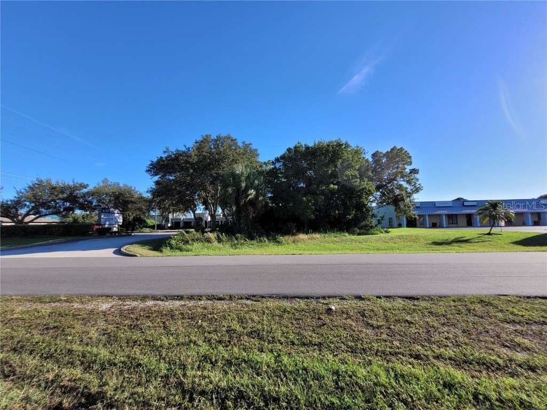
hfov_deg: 106.2
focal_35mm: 13
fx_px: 205
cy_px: 205
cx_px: 274
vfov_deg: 89.9
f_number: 2.2
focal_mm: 1.74
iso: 40
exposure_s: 1/1047
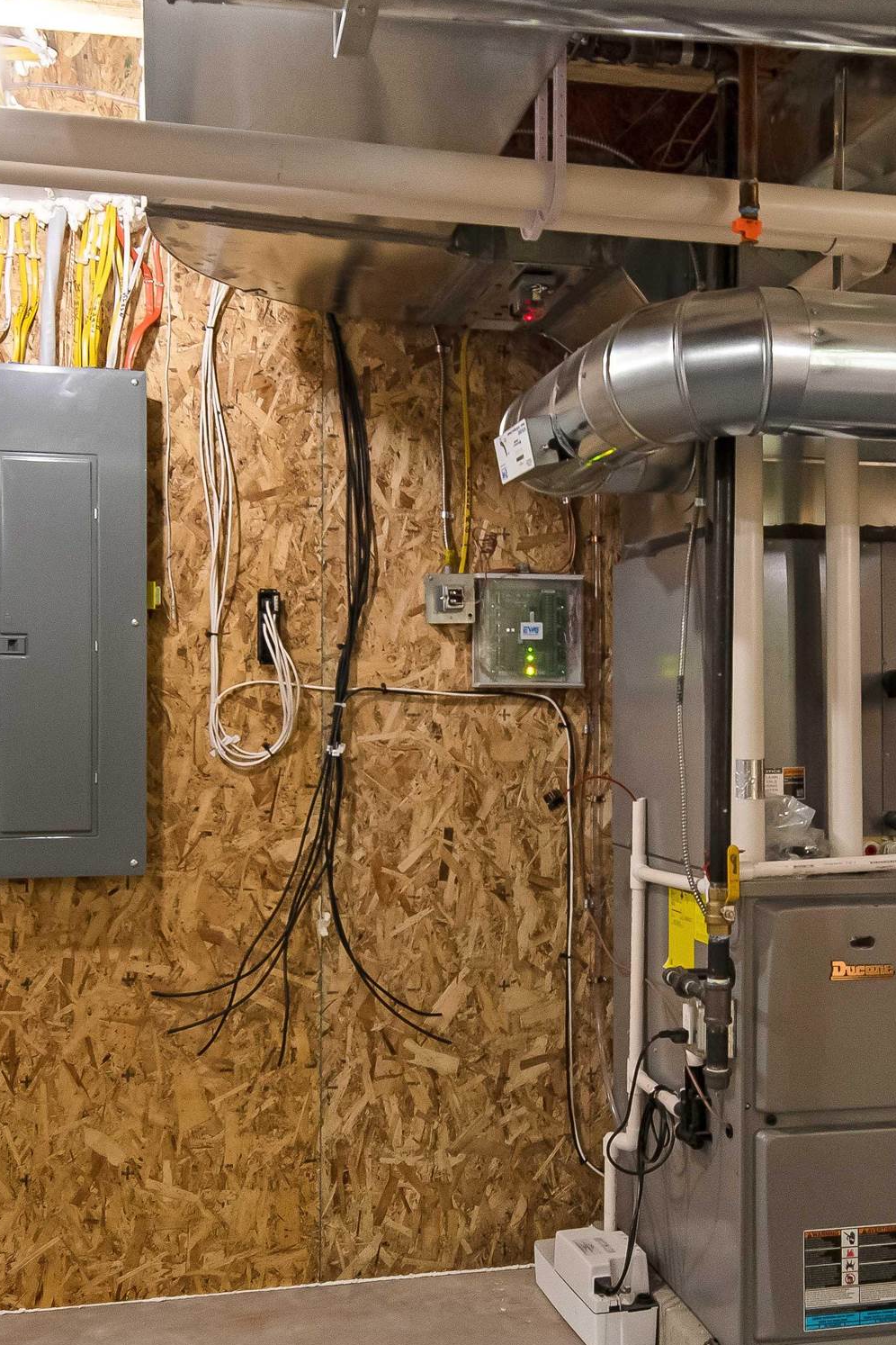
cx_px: 466
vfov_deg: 51.4
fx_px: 1381
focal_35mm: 37
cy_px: 832
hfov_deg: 35.9
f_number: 7.1
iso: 400
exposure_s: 1/8
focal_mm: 12
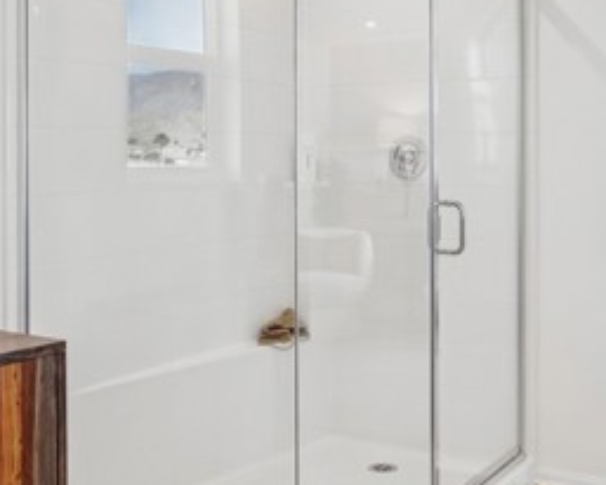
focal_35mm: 49
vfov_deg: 30.7
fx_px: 879
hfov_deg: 37.8
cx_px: 370
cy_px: 172
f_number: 7.1
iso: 320
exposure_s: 1/30
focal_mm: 21
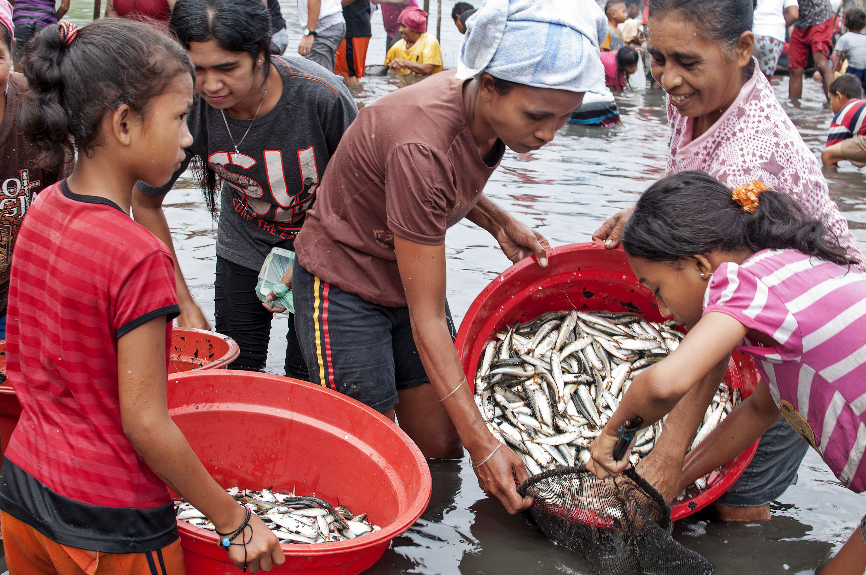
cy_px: 288
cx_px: 433
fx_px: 1261
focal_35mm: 52
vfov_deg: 25.7
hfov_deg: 37.9
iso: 250
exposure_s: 1/60
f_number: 7.1
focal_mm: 35
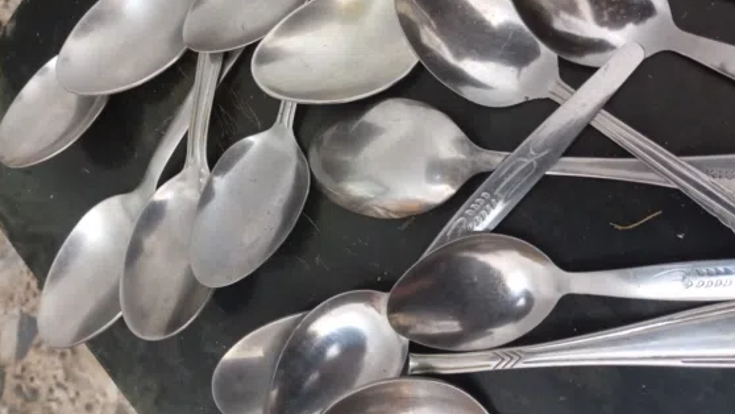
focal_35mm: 35
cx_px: 374
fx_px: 682
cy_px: 109
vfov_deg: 33.1
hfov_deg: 56.6
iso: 3483
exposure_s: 1/20
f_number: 1.8
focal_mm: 4.27
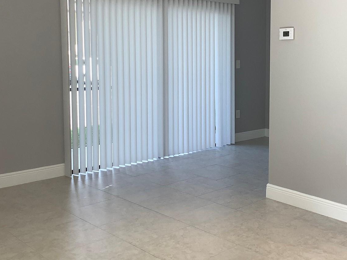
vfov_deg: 32.8
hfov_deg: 42.2
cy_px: 103
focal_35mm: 44
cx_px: 239
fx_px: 441
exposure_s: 1/120
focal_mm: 3.3
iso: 40
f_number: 2.4
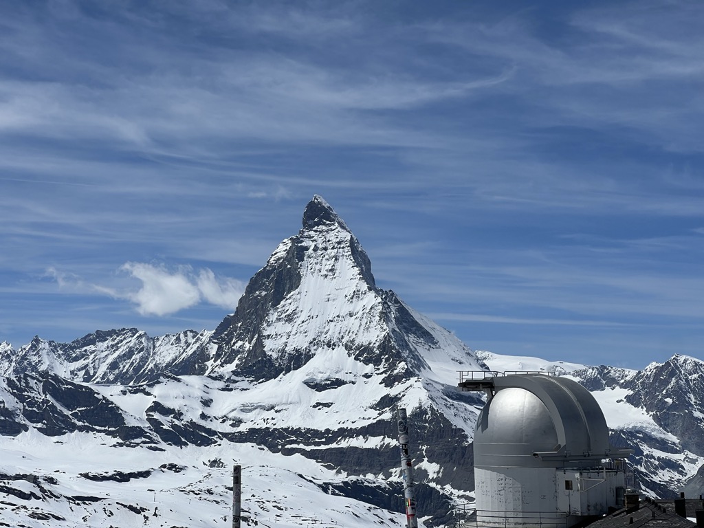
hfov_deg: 25.3
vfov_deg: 19.1
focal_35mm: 77
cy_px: 264
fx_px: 1566
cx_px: 352
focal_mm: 9
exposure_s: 1/2950
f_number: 2.8
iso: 25
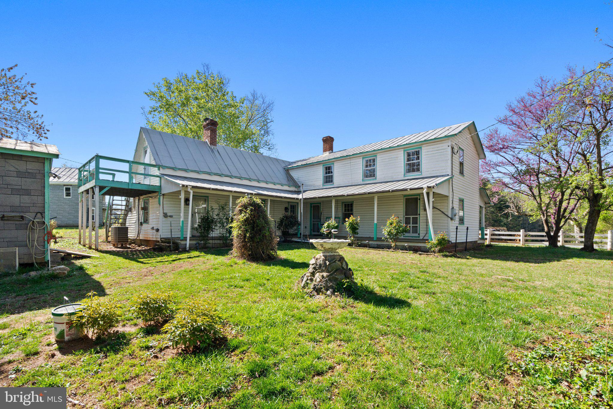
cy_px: 204
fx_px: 272
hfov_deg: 96.7
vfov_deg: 73.7
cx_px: 306
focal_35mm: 16
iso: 250
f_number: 13
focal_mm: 16
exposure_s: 1/250
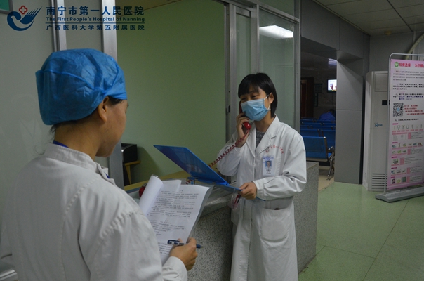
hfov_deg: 67.5
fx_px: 317
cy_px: 140
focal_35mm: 27
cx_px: 212
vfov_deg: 47.7
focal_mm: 18
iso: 1600
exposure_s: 1/100
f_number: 5
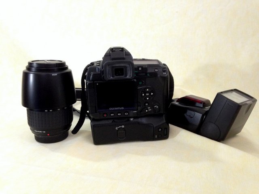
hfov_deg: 55.4
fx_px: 247
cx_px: 130
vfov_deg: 42.9
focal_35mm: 33
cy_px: 97
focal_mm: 4.12
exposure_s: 1/20
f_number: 2.4
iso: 320
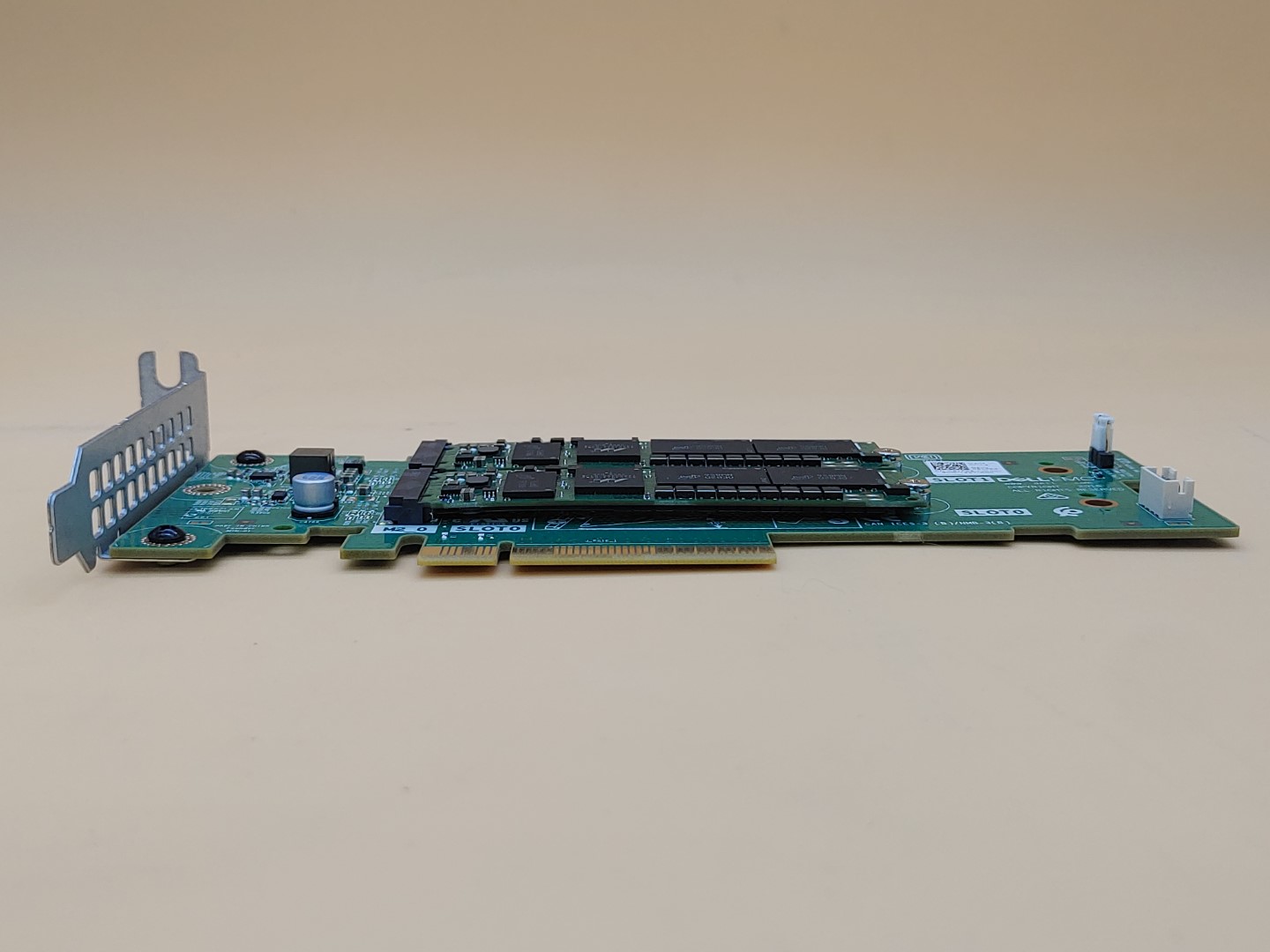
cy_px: 476
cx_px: 635
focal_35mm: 39
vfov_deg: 36.8
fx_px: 1431
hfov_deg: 47.9
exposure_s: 1/108
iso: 50
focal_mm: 4.36
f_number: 1.8
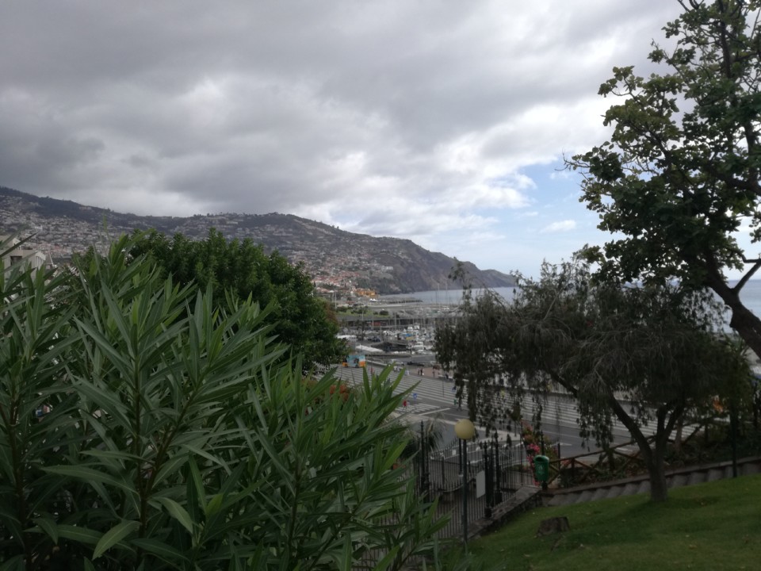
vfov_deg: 51.4
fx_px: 594
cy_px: 286
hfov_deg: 65.3
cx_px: 380
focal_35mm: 27
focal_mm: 3.79
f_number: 2
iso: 50
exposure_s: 1/1366
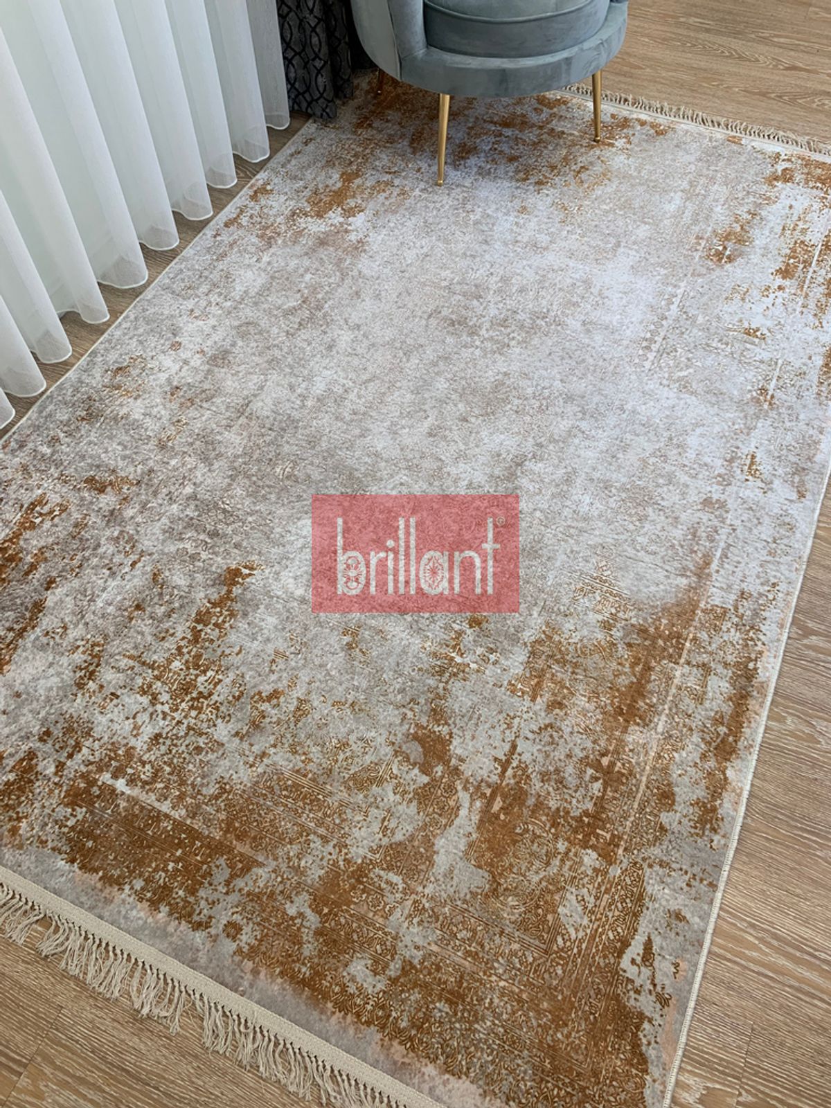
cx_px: 416
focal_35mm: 26
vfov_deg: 67.3
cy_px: 554
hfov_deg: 53.1
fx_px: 832
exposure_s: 1/50
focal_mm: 4.25
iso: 50
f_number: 1.8
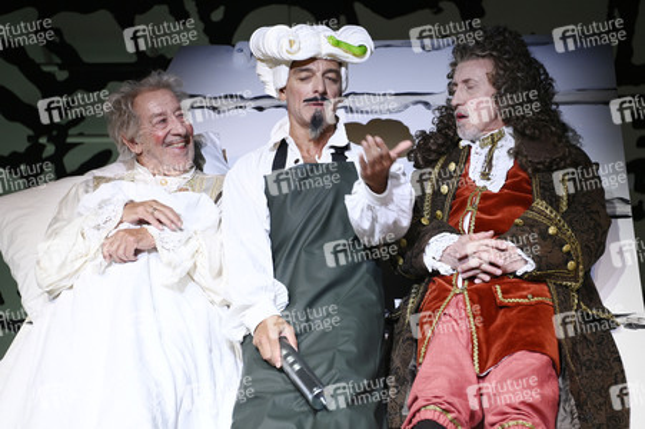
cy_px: 214
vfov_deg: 6.9
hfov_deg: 10.3
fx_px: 3581
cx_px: 322
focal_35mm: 200
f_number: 5.6
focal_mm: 200
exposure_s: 1/200
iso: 1600
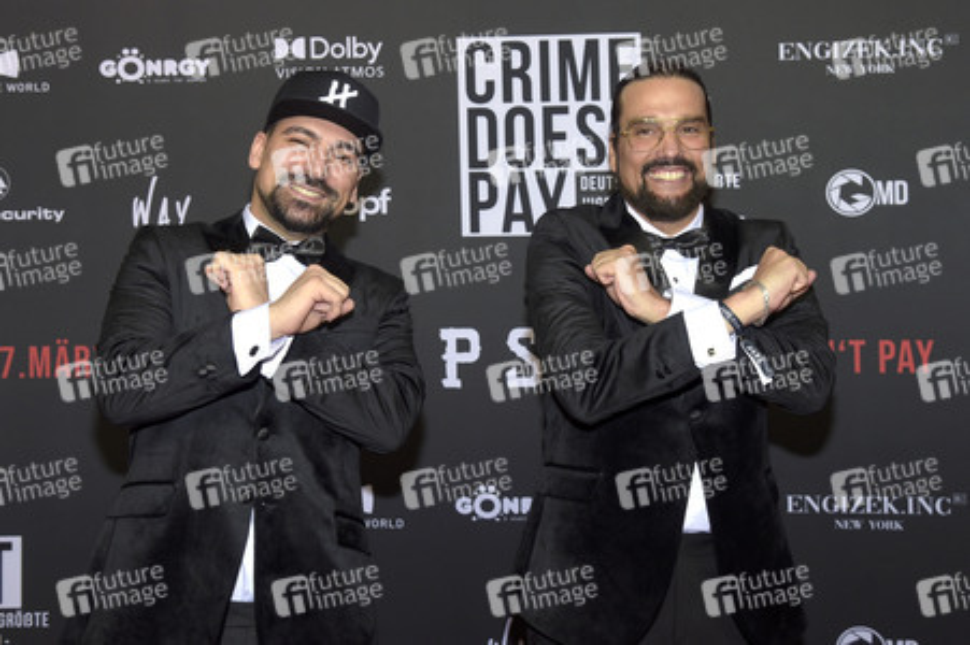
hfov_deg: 42.8
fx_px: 1239
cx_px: 485
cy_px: 322
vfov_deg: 29.2
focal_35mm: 46
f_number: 5.6
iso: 500
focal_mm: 46
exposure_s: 1/200
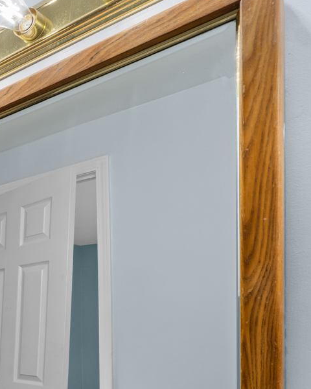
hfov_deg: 25.5
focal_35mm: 38
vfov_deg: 45.2
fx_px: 437
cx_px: -189
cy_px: 320
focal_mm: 10
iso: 250
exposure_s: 1/6
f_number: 9
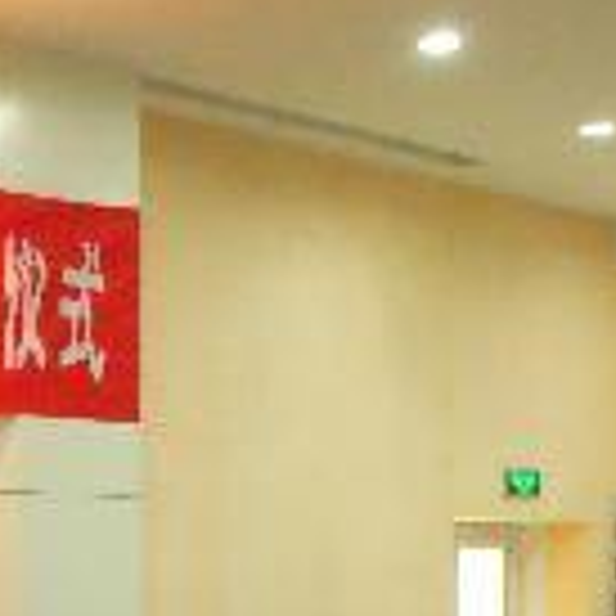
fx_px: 2436
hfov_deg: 13.1
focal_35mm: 121
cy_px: 719
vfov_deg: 14.0
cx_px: -486
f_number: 4.5
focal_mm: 22
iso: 3200
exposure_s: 1/40
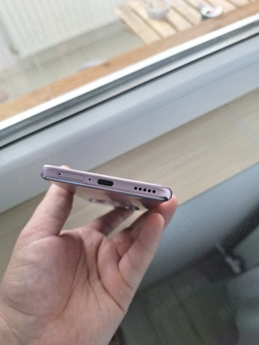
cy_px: 172
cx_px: 130
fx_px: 229
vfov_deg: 73.9
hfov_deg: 58.9
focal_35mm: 23
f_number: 1.8
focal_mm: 5.54
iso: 50
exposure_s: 1/50
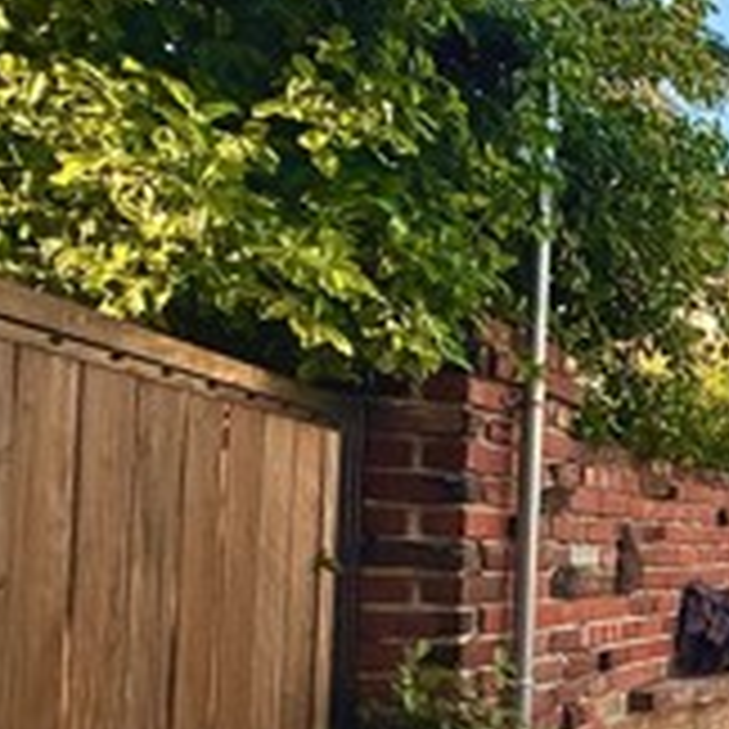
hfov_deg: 22.4
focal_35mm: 49
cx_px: 1278
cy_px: 554
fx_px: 1167
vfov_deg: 33.9
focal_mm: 2.22
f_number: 2.2
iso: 50
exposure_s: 1/442
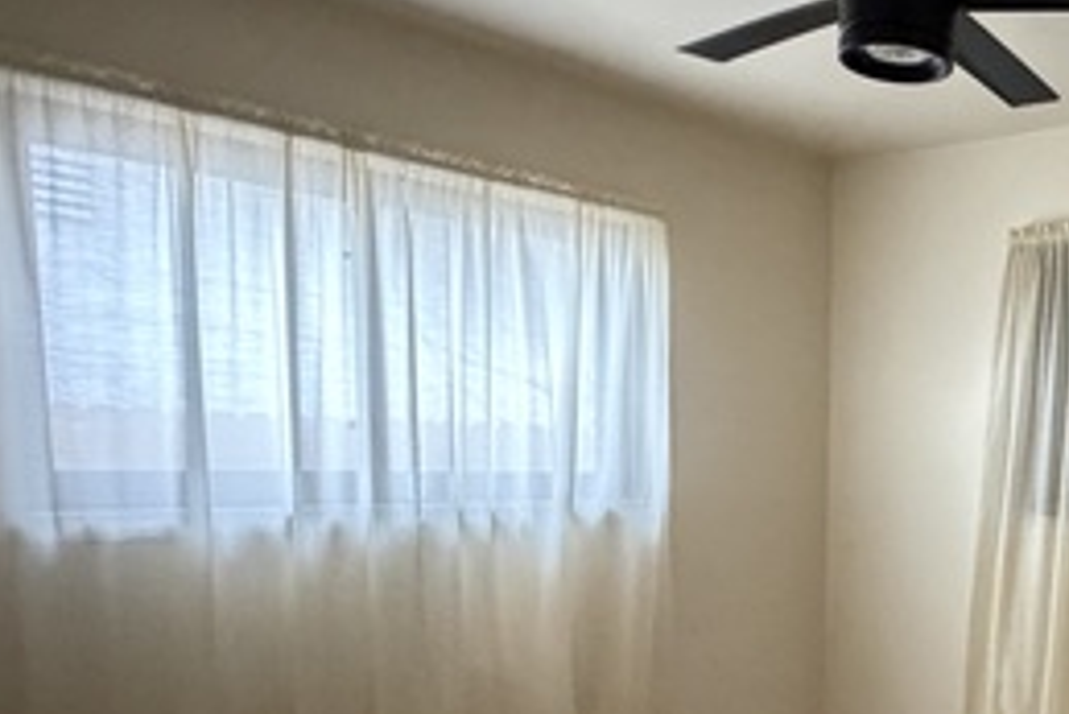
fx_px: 1070
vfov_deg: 35.6
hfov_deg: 46.4
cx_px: 1015
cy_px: 578
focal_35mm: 36
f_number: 2.2
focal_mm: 2.22
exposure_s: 1/60
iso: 1250
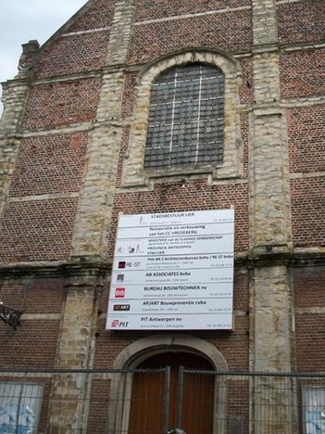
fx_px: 513
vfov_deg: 45.4
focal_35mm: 41
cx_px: 201
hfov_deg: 35.0
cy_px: 165
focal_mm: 5.7
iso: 80
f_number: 2.9
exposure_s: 1/320
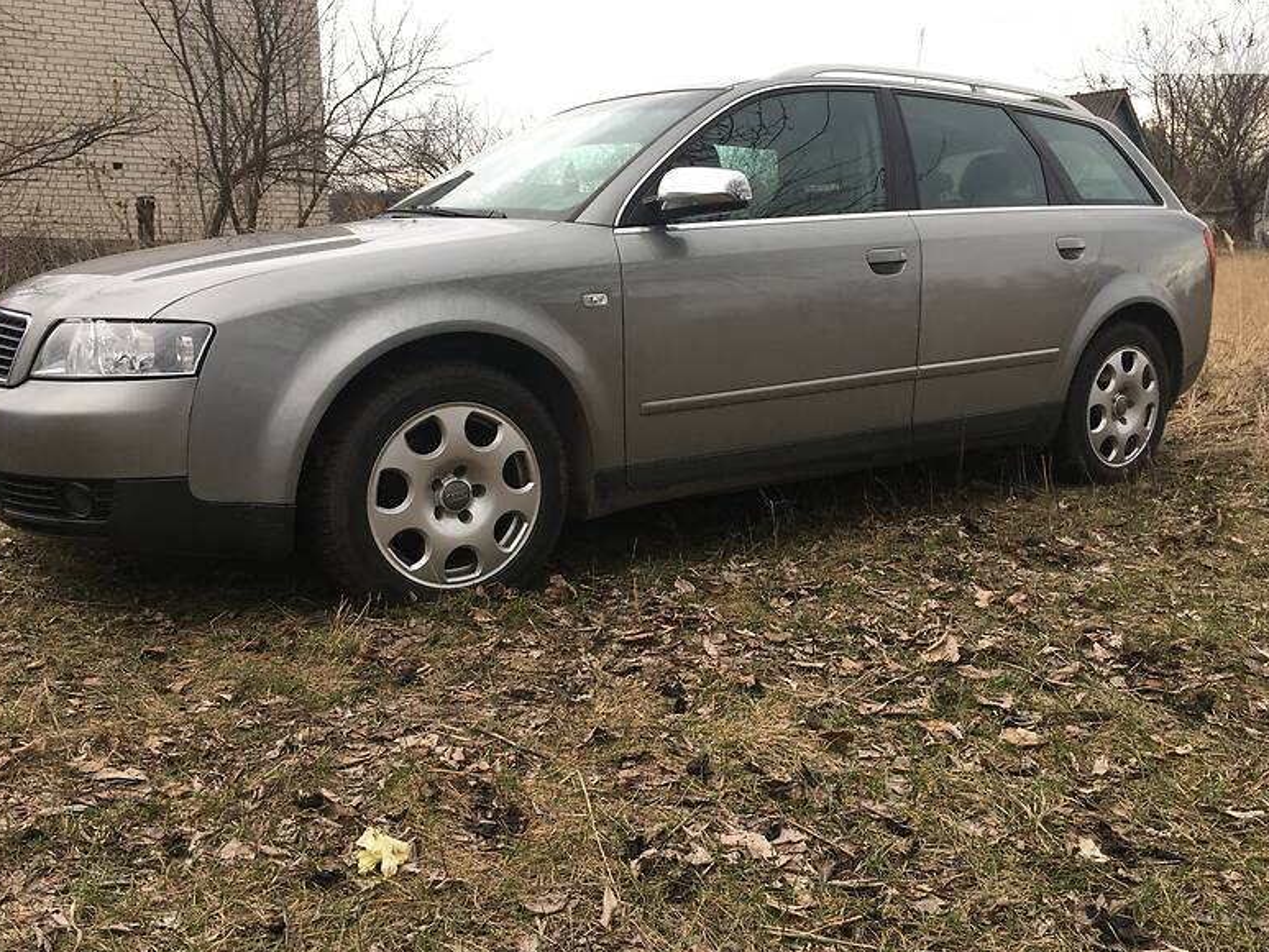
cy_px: 476
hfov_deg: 60.0
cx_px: 639
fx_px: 1100
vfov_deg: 46.8
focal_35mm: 30
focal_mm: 4.2
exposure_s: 1/100
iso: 32
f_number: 2.2
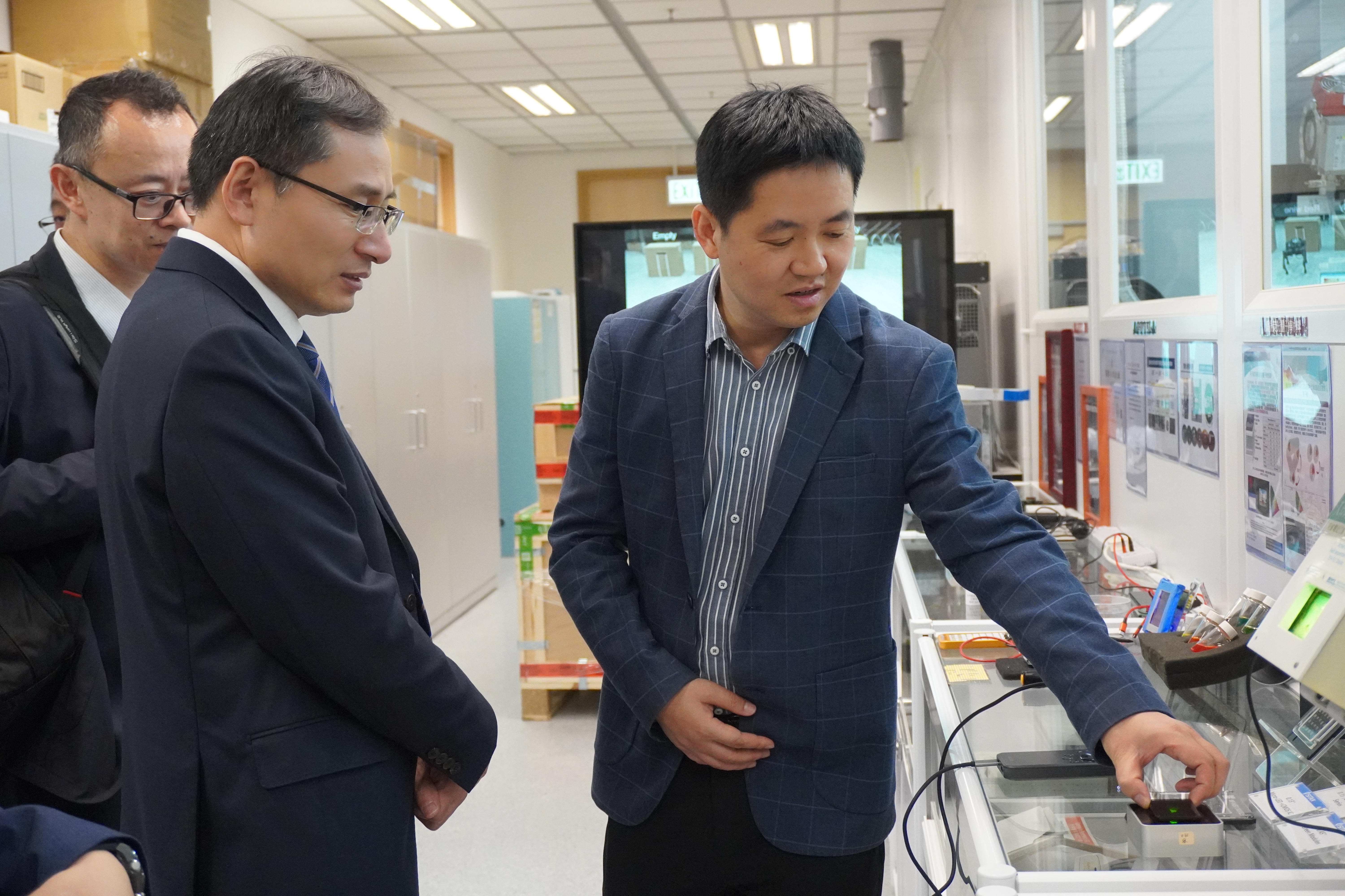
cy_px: 448
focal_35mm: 44
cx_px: 672
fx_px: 1625
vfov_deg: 30.8
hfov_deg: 45.0
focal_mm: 29
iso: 5000
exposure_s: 1/160
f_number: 4.5
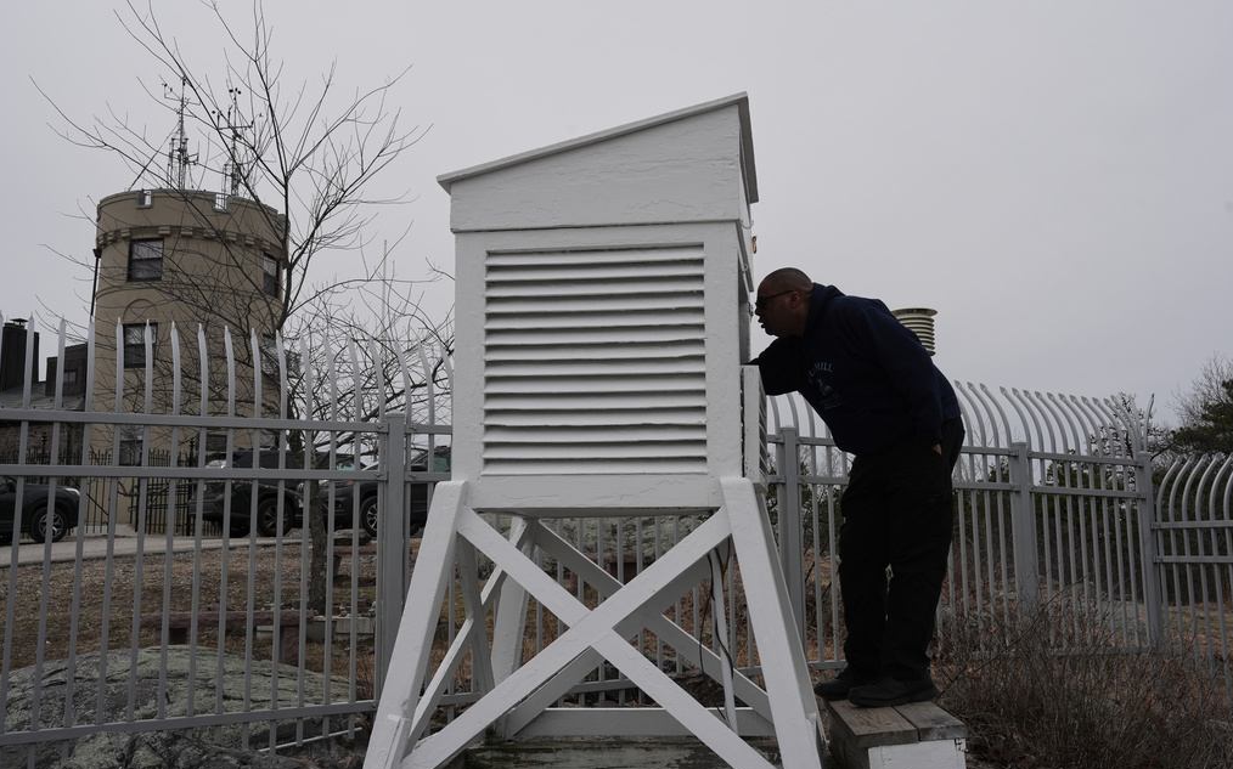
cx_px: 620
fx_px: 1176
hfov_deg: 55.3
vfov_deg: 36.2
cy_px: 374
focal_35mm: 35
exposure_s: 1/1000
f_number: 10
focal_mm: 34
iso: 400
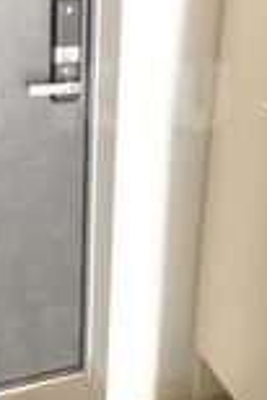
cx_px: 62
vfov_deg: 38.5
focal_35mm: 50
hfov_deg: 26.7
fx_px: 555
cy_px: 99
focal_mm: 8
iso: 1600
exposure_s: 1/1.6
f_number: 4.5
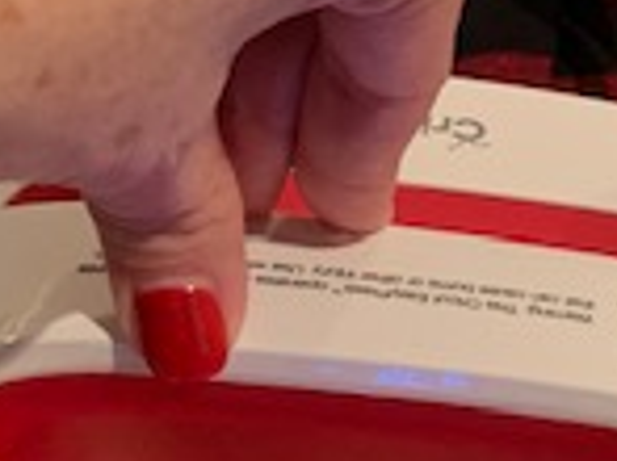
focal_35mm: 113
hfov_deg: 16.6
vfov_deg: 13.0
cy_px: 411
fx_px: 2012
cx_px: 781
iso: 400
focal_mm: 4.25
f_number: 1.8
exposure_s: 1/30
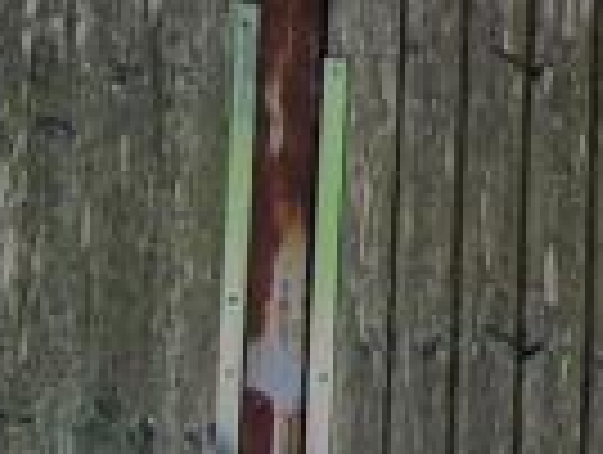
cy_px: -656
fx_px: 1728
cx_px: 1228
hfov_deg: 15.5
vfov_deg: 11.9
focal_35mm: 99
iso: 50
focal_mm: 2.2
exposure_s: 1/2688
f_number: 2.2
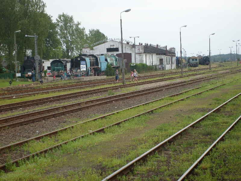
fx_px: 738
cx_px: 120
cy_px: 90
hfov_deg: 18.5
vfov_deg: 14.0
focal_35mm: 106
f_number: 4.9
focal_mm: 17.4
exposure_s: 1/350
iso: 80
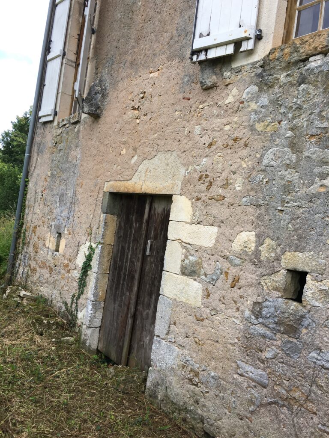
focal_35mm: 29
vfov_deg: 61.7
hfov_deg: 48.2
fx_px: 367
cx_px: 164
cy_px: 219
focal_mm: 4.15
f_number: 2.2
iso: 25
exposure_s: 1/326
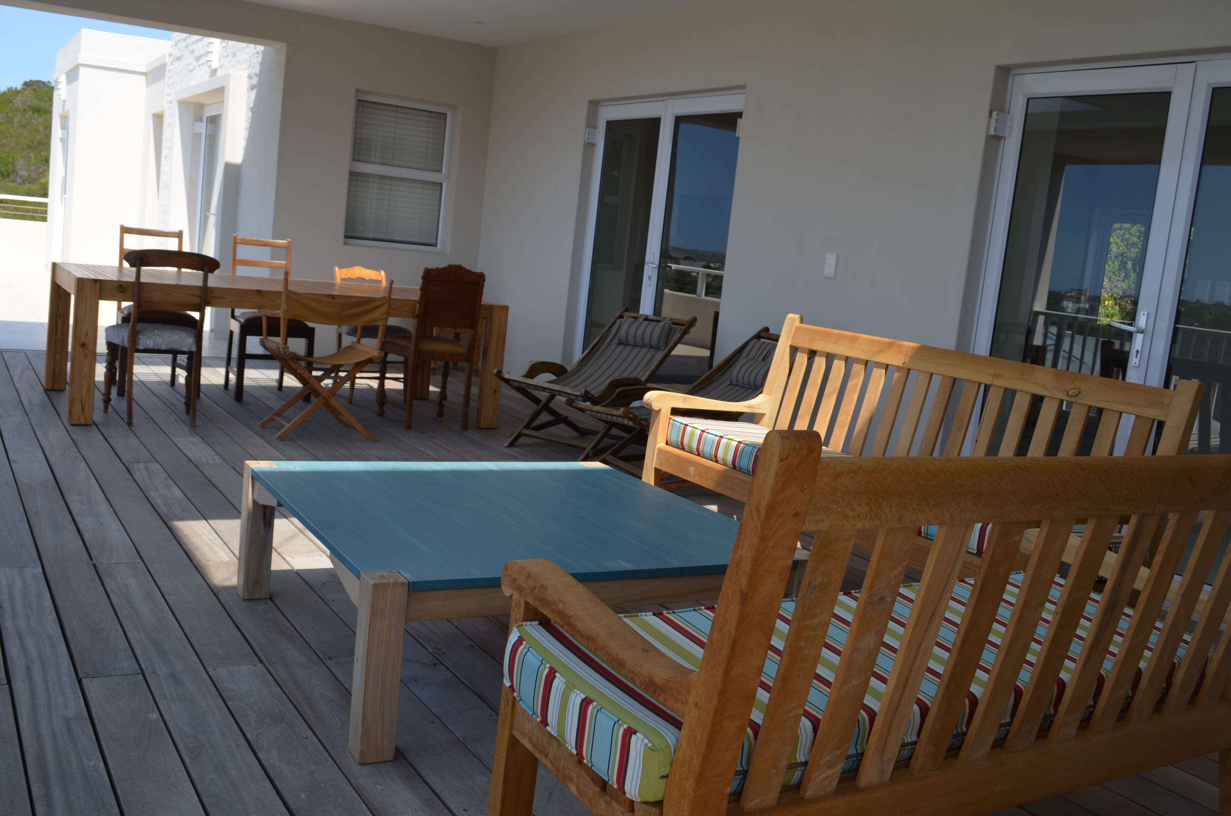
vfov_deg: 39.8
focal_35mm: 33
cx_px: 616
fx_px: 1126
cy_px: 408
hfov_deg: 57.3
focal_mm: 22
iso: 160
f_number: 8
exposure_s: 1/250
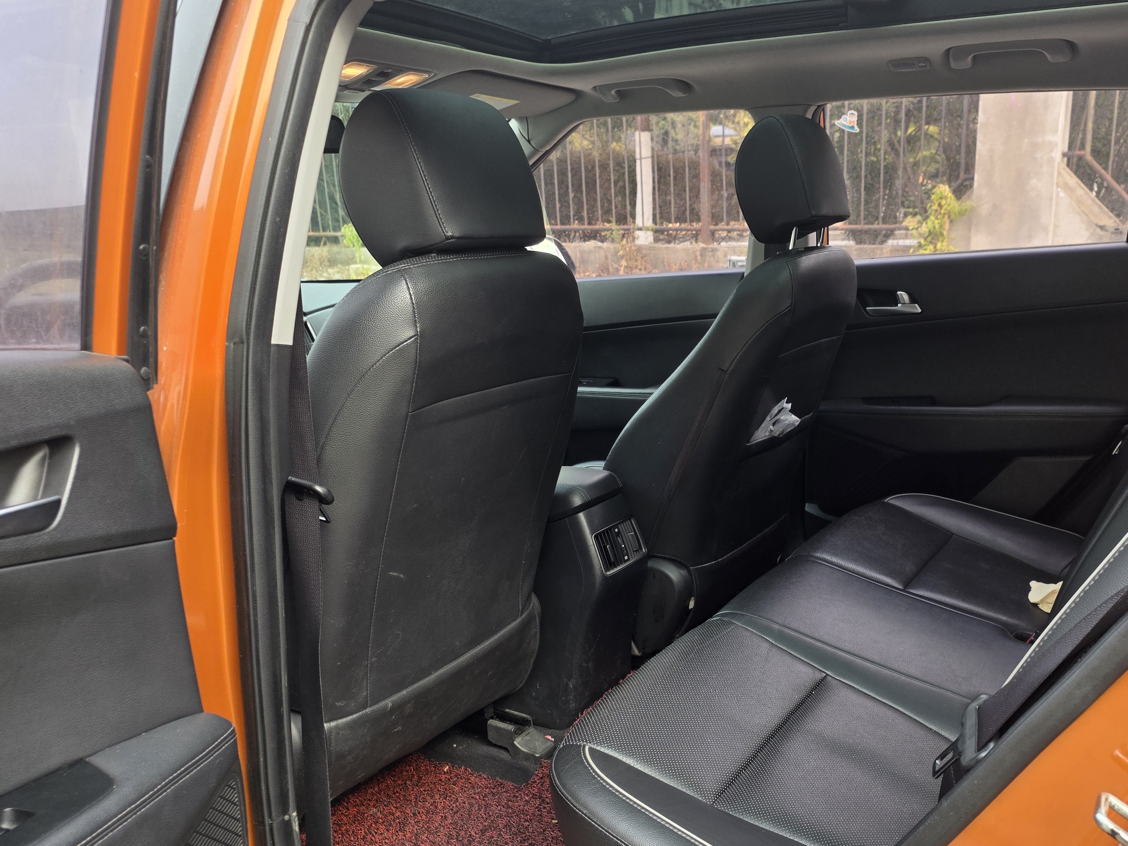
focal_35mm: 30
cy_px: 501
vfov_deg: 46.6
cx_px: 730
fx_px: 978
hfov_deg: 58.9
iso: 50
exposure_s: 1/180
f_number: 1.7
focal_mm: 6.25
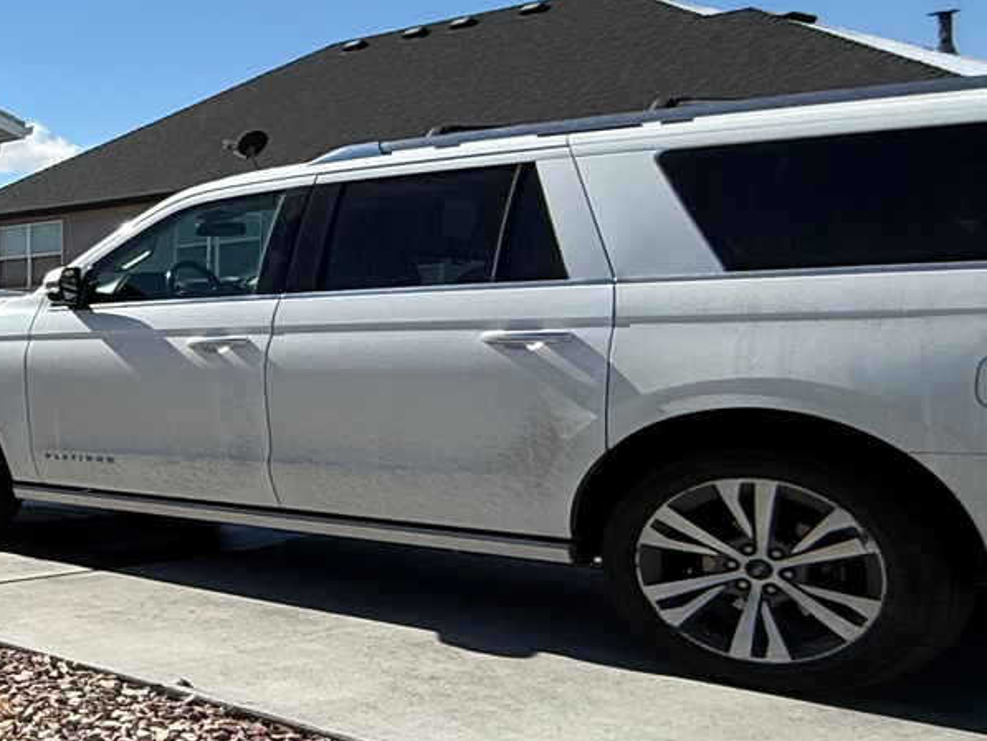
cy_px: 409
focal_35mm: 48
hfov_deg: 24.6
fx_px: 1369
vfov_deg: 30.3
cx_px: -653
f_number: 2.2
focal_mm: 2.22
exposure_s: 1/2506
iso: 50
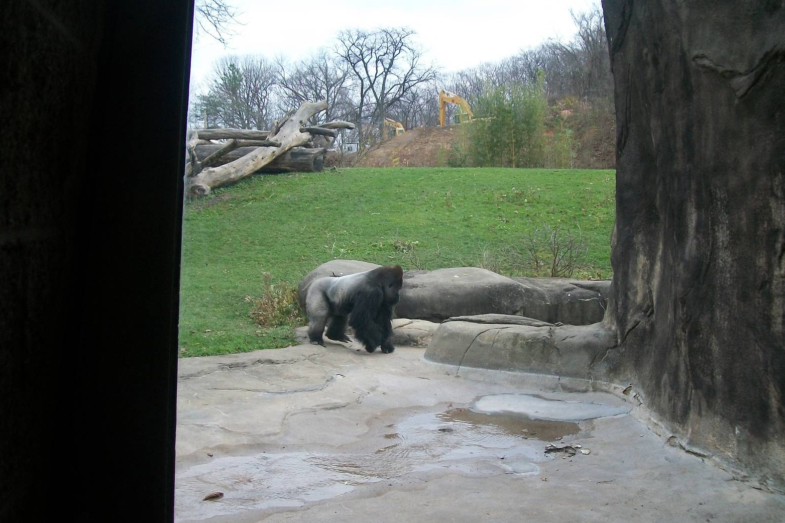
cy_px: 272
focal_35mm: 38
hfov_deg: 50.7
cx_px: 393
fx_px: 828
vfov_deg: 35.0
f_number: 2.7
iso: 80
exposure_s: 1/200
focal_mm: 6
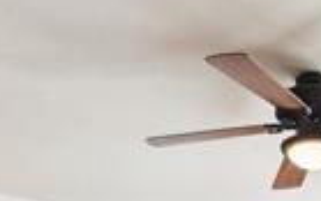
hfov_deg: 25.5
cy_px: 407
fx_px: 656
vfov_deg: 14.4
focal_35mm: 75
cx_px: 351
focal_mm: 16
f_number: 6.7
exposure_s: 1/8
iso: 100
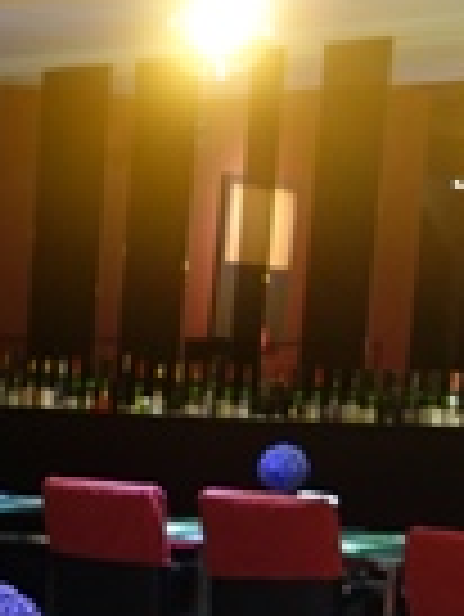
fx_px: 2284
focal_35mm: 128
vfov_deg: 14.7
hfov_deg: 10.7
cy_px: 803
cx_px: -419
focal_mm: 10.4
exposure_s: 1/30
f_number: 1.8
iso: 500
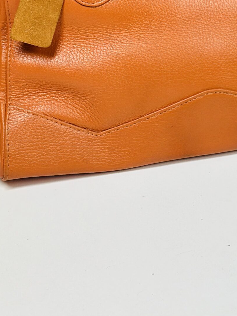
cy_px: -32
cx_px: 177
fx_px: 1041
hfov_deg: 12.9
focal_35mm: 114
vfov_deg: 16.7
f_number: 1.78
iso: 160
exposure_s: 1/100
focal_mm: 6.86
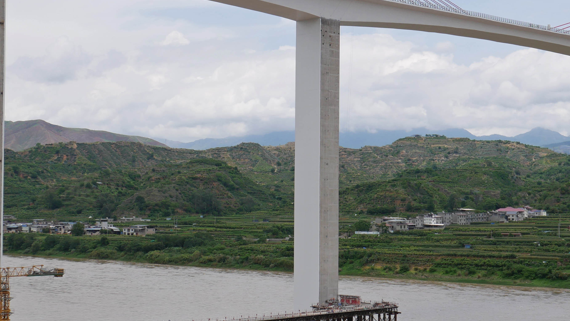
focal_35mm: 70
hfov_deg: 29.9
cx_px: 385
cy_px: 154
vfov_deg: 17.2
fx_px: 1058
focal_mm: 19
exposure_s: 1/500
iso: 200
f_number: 9
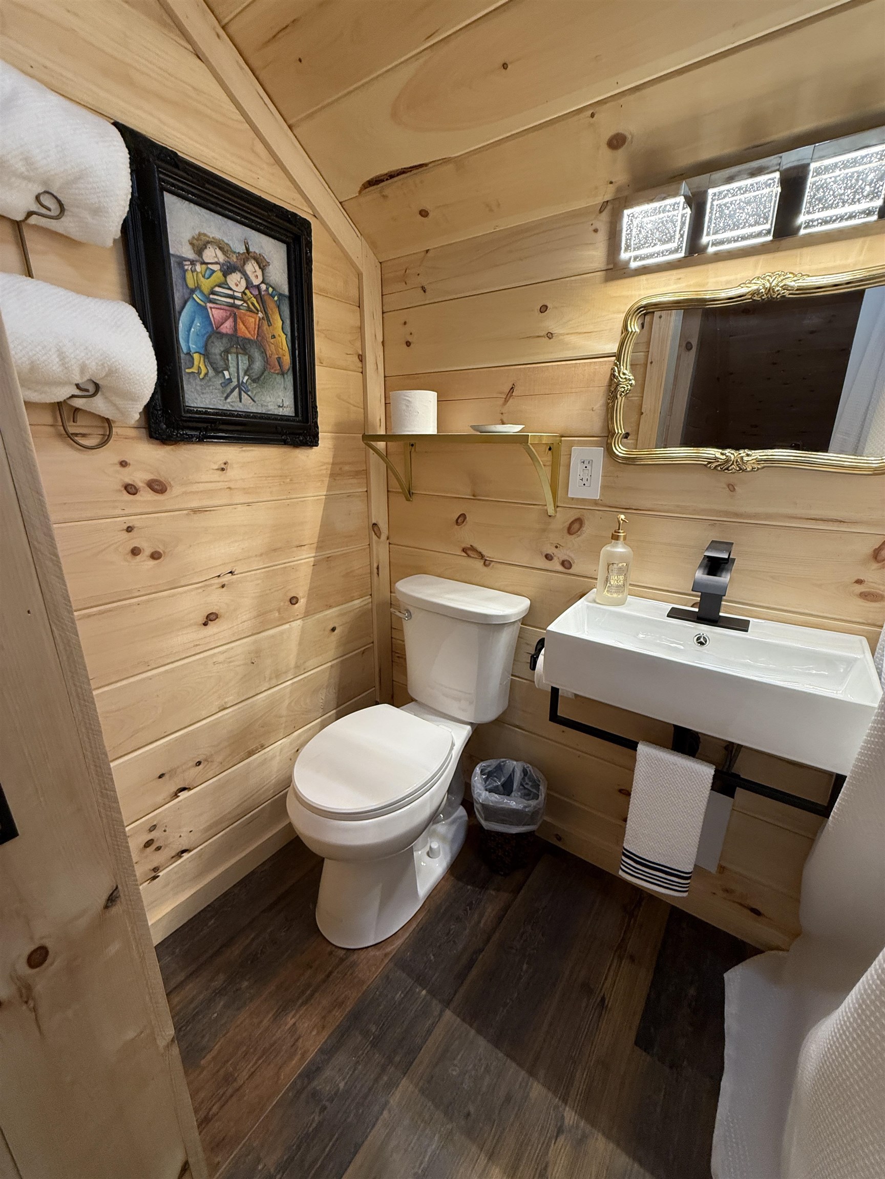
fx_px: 477
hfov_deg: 85.7
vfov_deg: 102.1
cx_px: 442
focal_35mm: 14
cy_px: 590
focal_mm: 2.22
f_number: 2.2
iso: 200
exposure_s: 1/120
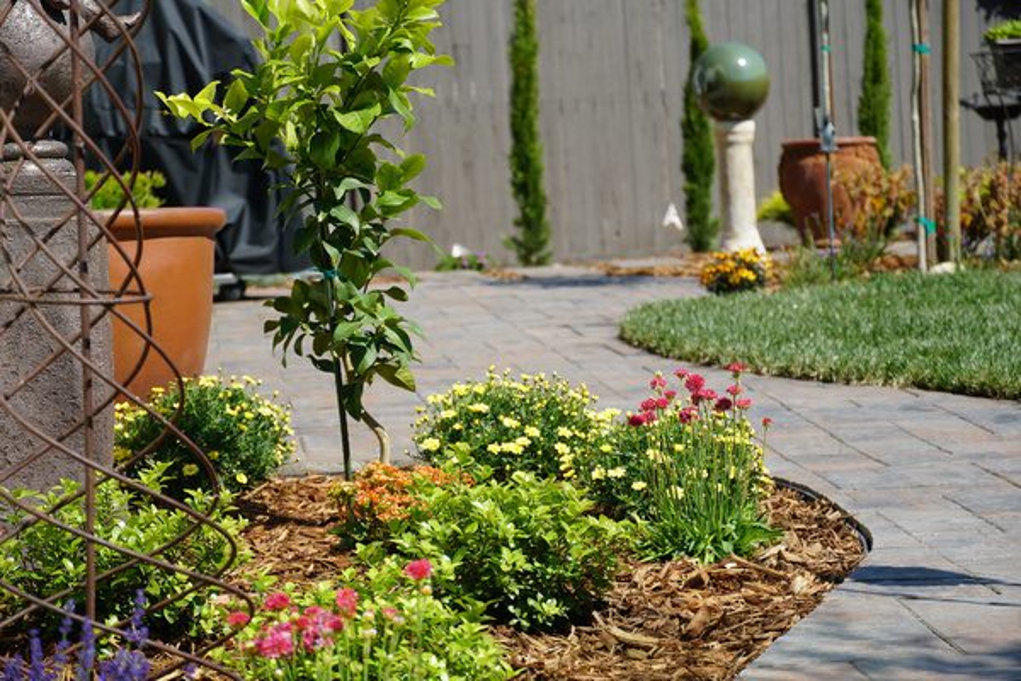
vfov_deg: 12.2
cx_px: 510
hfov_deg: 18.2
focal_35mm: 112
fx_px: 3190
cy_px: 340
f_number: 5.6
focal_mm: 75
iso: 100
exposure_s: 1/500
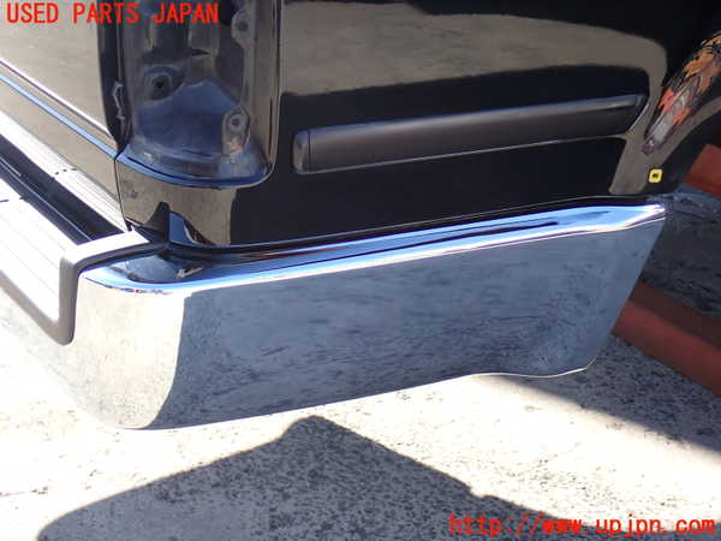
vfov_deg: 23.7
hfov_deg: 31.2
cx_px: 360
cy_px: 270
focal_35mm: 62
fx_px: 1291
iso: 100
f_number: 3.6
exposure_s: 1/125
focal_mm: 11.09
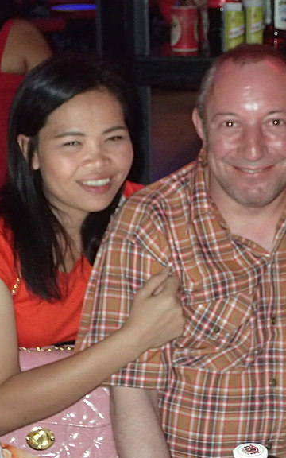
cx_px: 197
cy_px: 224
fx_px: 973
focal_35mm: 78
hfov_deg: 16.7
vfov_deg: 26.5
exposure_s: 1/50
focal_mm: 9.61
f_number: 3.4
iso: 800
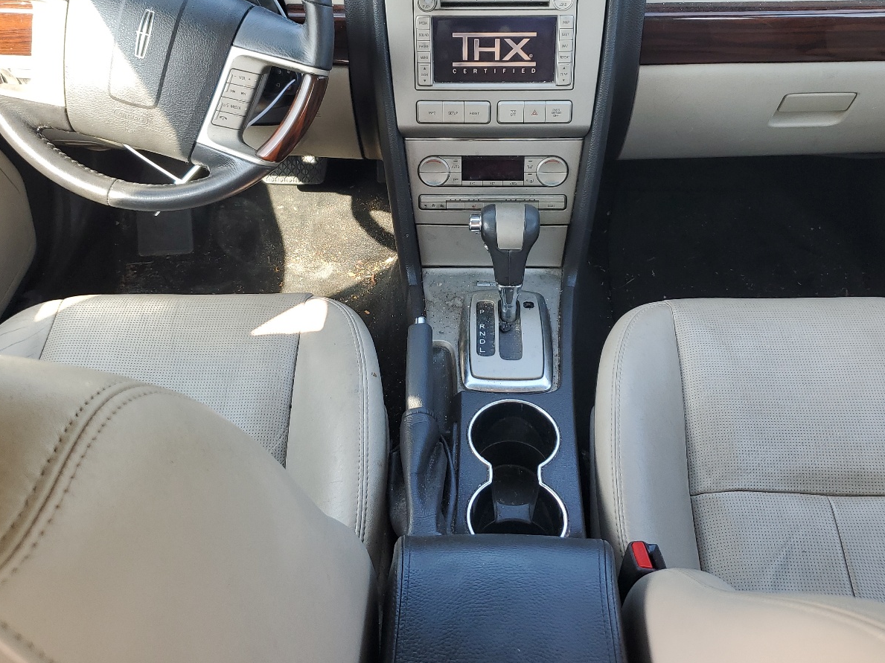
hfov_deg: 52.6
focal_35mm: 35
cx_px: 457
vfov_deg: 40.4
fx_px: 895
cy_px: 257
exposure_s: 1/185
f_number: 1.5
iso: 50
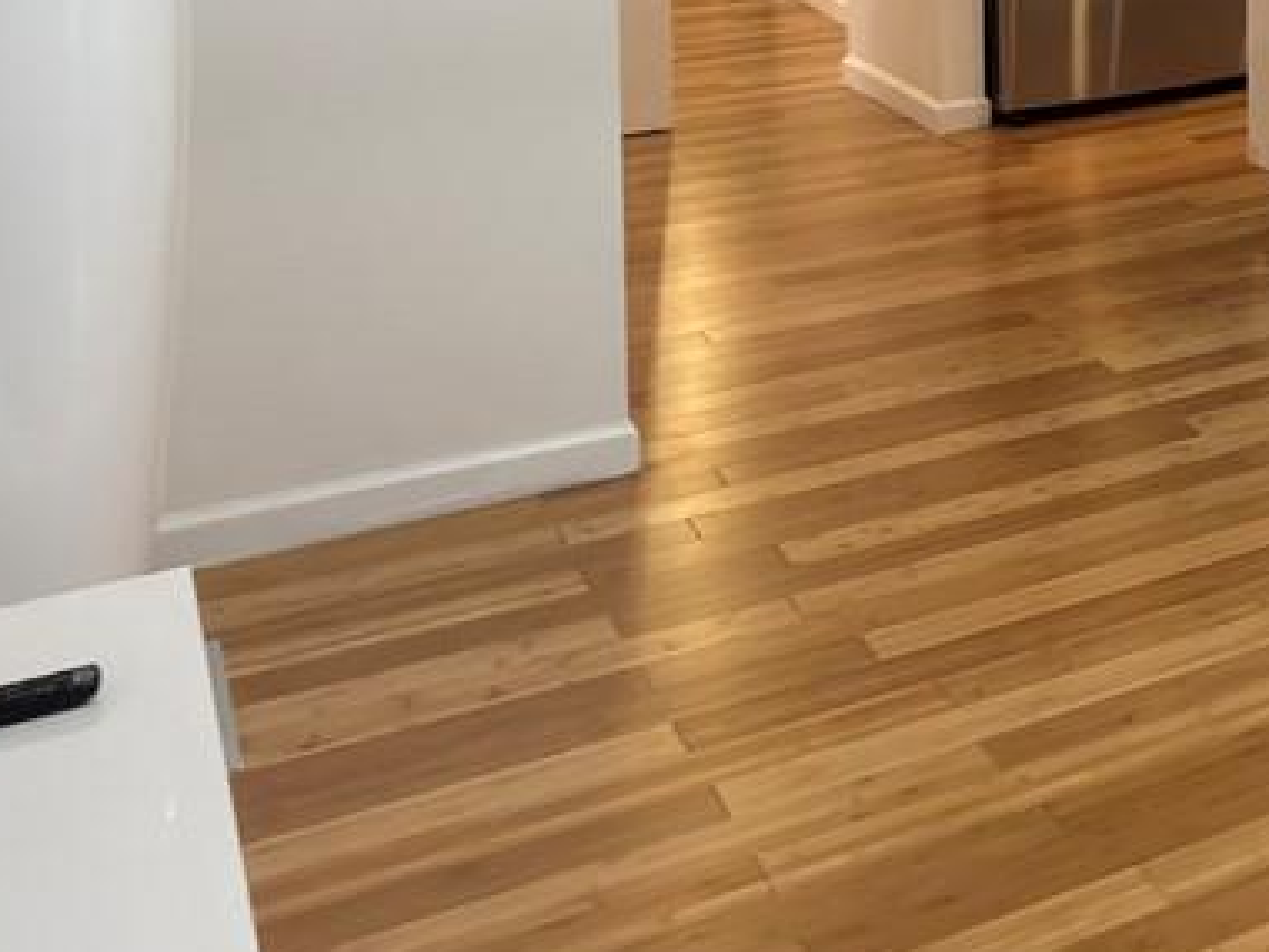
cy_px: -364
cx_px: 1720
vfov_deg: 21.8
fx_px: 2163
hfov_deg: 26.7
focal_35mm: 59
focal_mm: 2.22
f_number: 2.2
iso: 64
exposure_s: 1/30
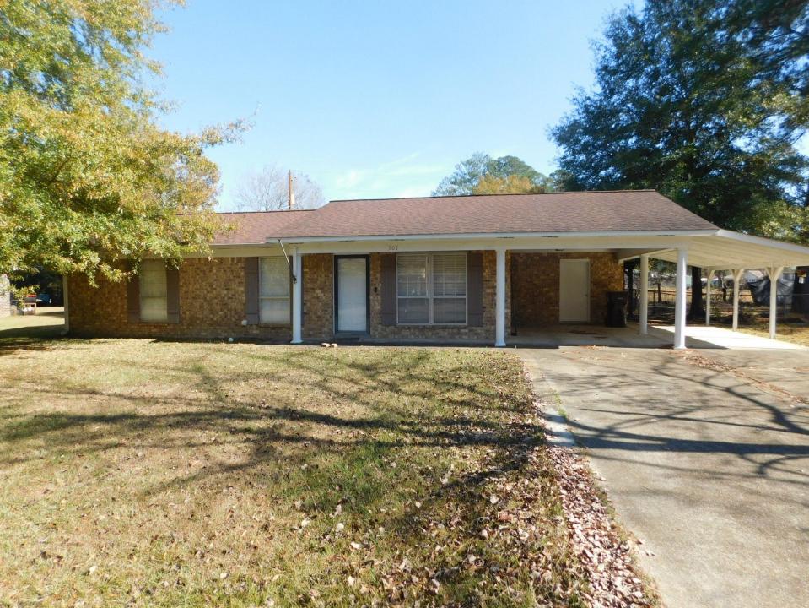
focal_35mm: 23
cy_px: 304
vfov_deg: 58.9
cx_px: 404
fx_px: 538
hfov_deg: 73.9
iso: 125
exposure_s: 1/640
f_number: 3
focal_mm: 4
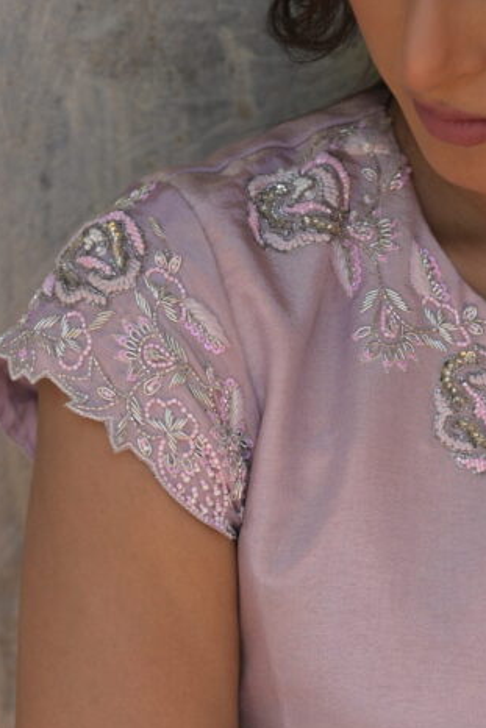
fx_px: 3318
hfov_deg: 8.3
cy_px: 576
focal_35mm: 164
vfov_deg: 12.5
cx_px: 434
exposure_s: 1/1250
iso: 800
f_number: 4.5
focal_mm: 85
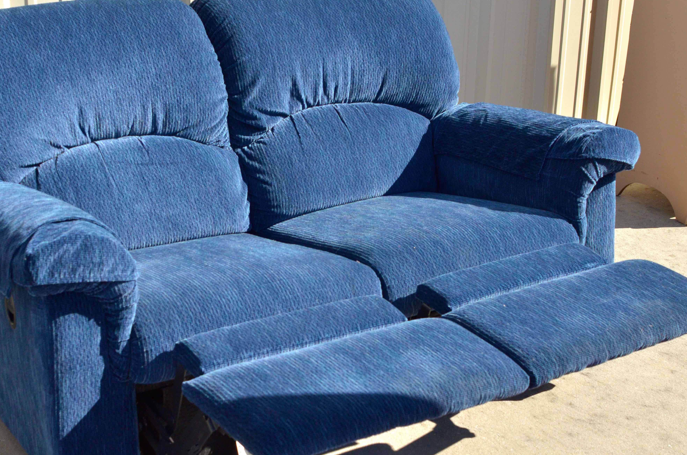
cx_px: 274
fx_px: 1250
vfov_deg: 20.6
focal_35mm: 66
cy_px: 241
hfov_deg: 30.7
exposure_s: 1/1600
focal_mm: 35
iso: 800
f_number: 7.1
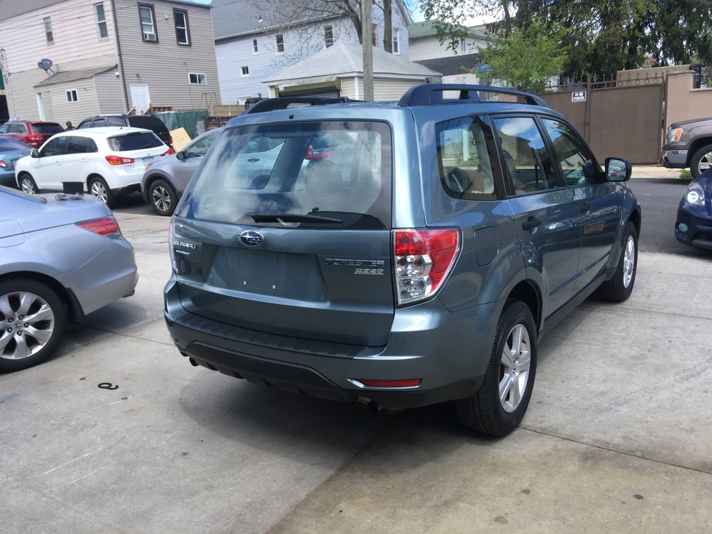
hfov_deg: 61.7
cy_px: 267
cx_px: 356
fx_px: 596
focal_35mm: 29
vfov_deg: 48.2
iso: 25
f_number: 2.2
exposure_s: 1/625
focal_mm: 4.15
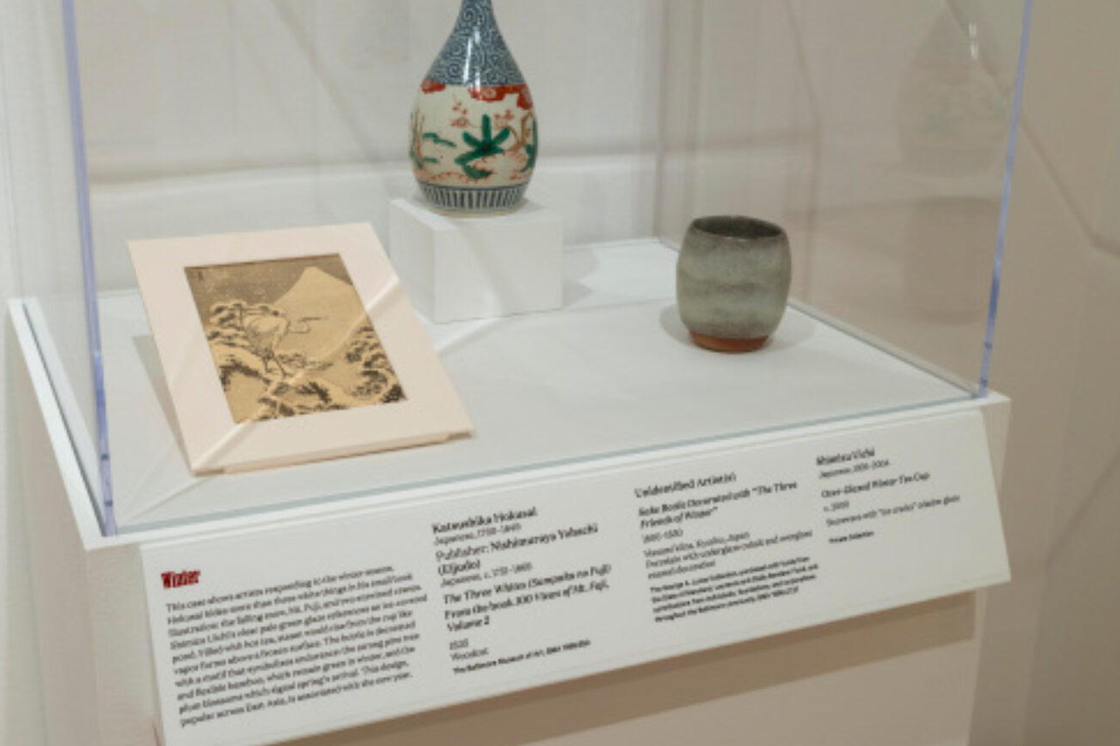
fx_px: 1462
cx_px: 489
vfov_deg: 28.6
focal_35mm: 47
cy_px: 322
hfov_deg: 41.8
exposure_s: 1/4
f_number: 8
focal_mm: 38
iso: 400
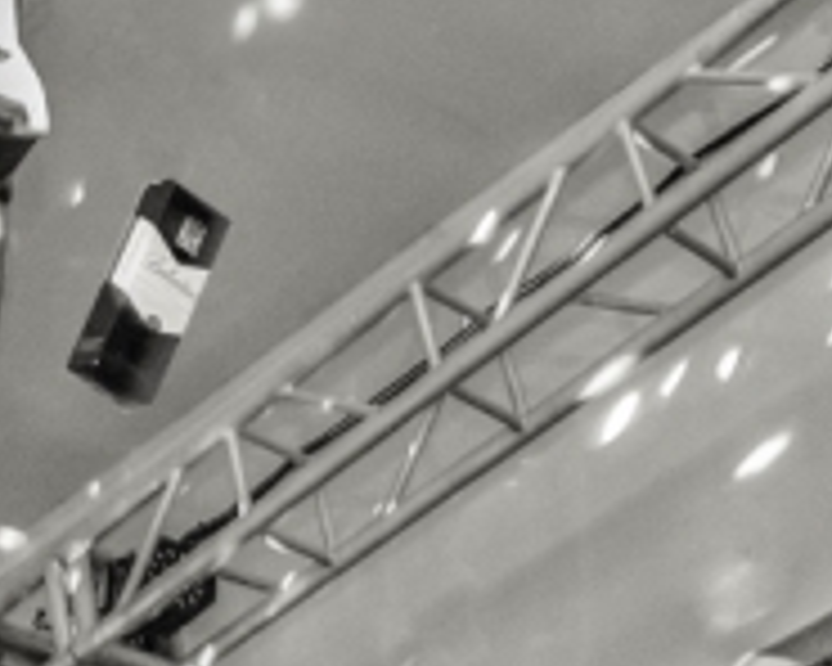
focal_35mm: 104
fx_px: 2561
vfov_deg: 14.3
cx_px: -40
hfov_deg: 17.9
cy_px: 846
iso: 4000
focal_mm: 20
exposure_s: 1/100
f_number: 6.3
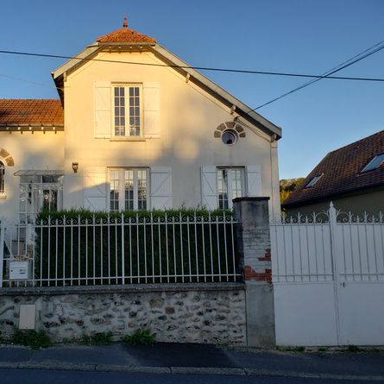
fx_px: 389
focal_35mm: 31
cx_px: 142
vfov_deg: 52.5
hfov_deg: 51.9
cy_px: 192
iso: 50
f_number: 2.4
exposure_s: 1/854
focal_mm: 4.3
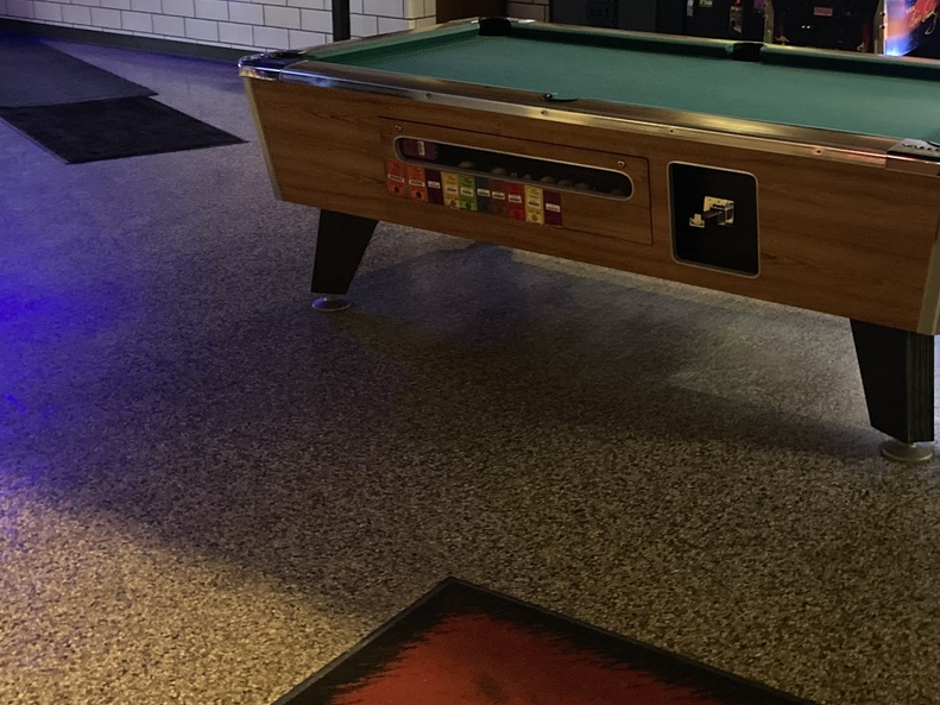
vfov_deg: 28.1
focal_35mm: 51
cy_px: 172
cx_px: 566
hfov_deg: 37.3
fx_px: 1385
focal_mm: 3.99
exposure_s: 1/20
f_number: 1.8
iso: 640
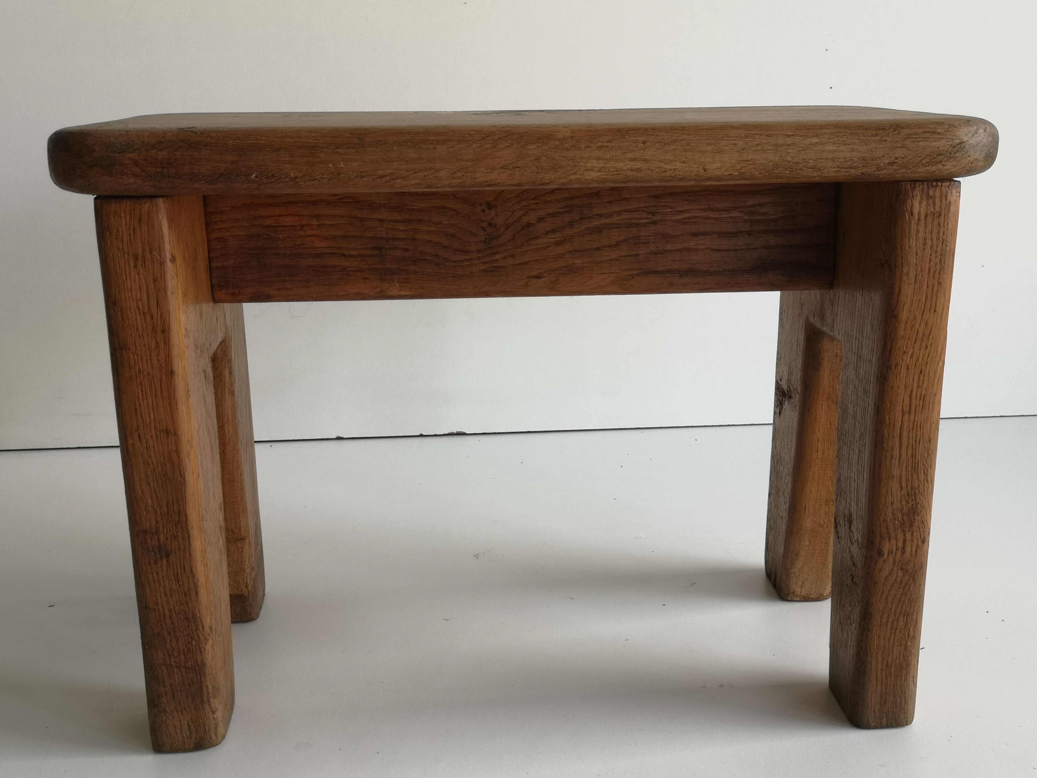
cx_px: 518
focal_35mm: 42
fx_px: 1258
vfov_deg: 34.3
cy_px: 389
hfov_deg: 44.8
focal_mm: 3.95
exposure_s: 1/107
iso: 50
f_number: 1.8
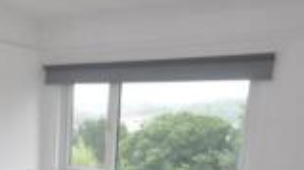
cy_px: 192
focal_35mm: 47
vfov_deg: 23.6
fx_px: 378
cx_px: 78
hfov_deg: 42.5
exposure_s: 1/60
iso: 400
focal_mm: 10
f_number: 4
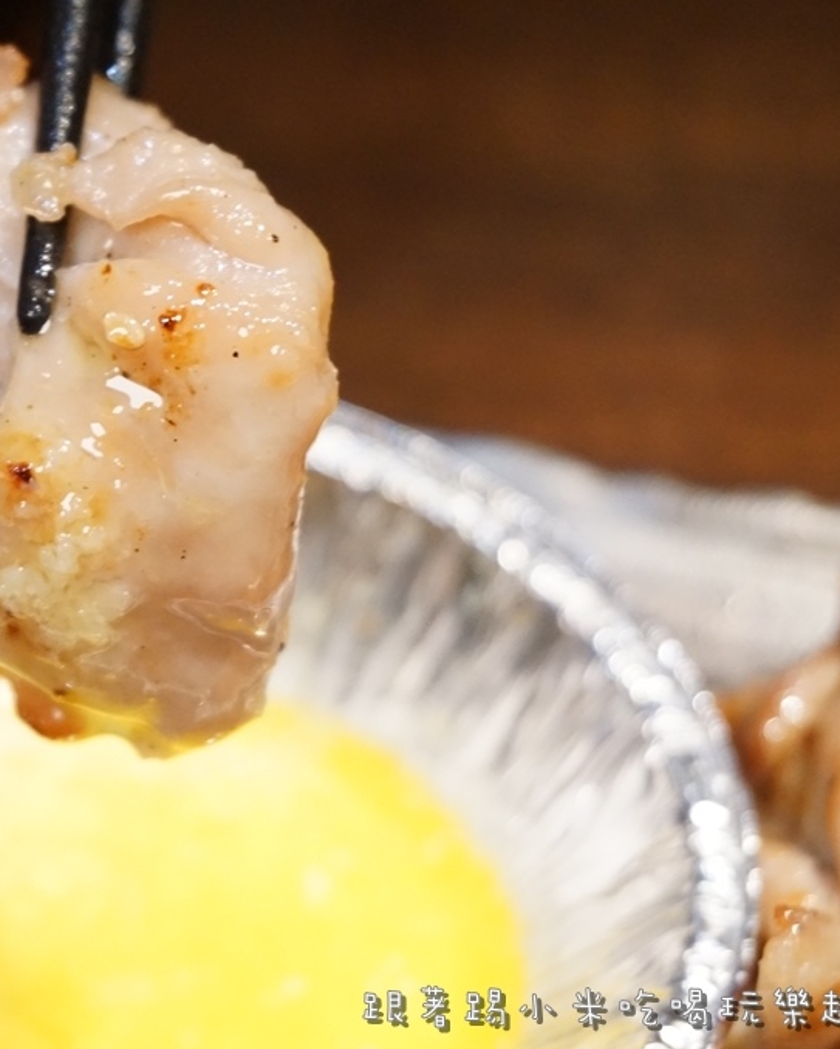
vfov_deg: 22.5
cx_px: 87
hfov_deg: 17.8
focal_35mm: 85
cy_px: 525
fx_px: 2640
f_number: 5.6
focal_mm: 40
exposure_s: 1/80
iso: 3200
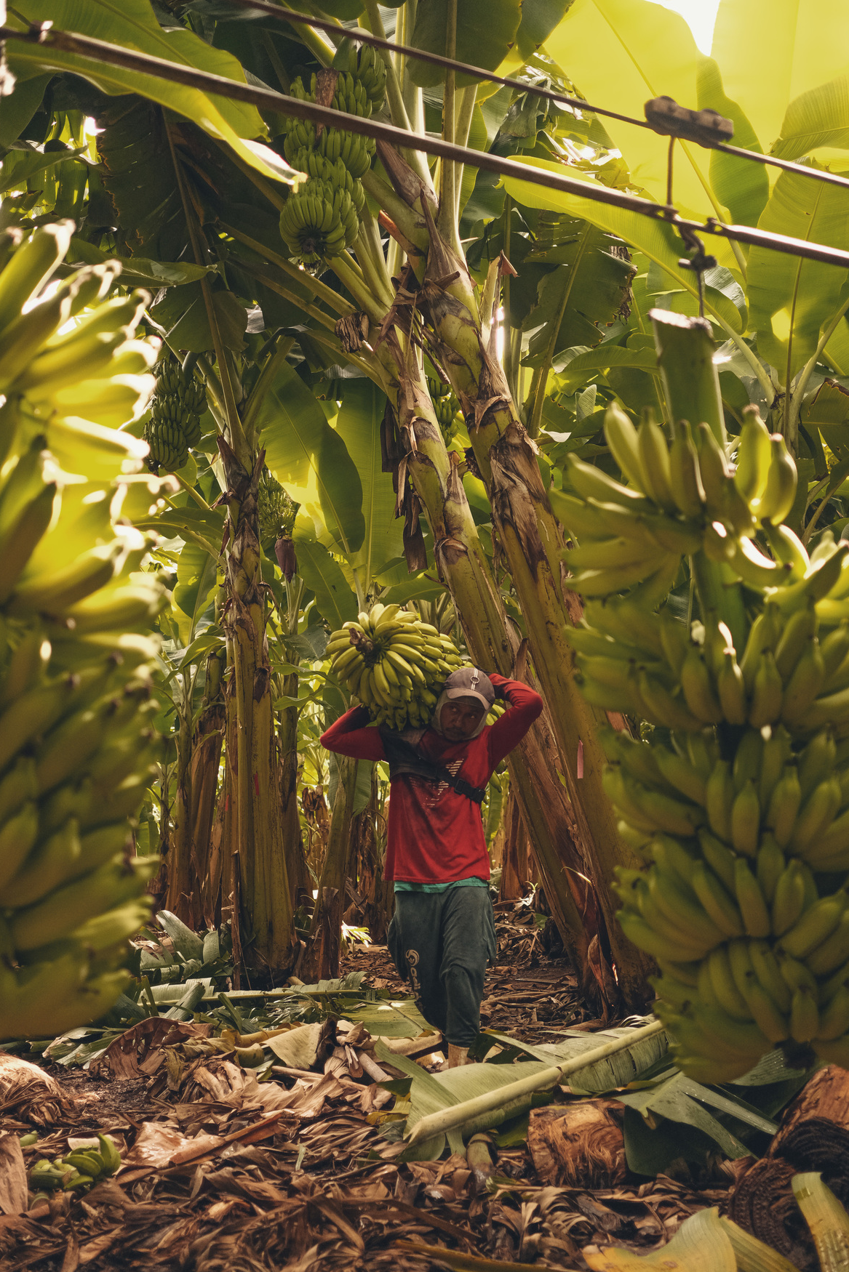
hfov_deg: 36.9
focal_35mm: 36
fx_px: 1273
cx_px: 418
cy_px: 653
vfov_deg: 53.1
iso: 1600
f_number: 2
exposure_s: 1/1000
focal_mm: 23
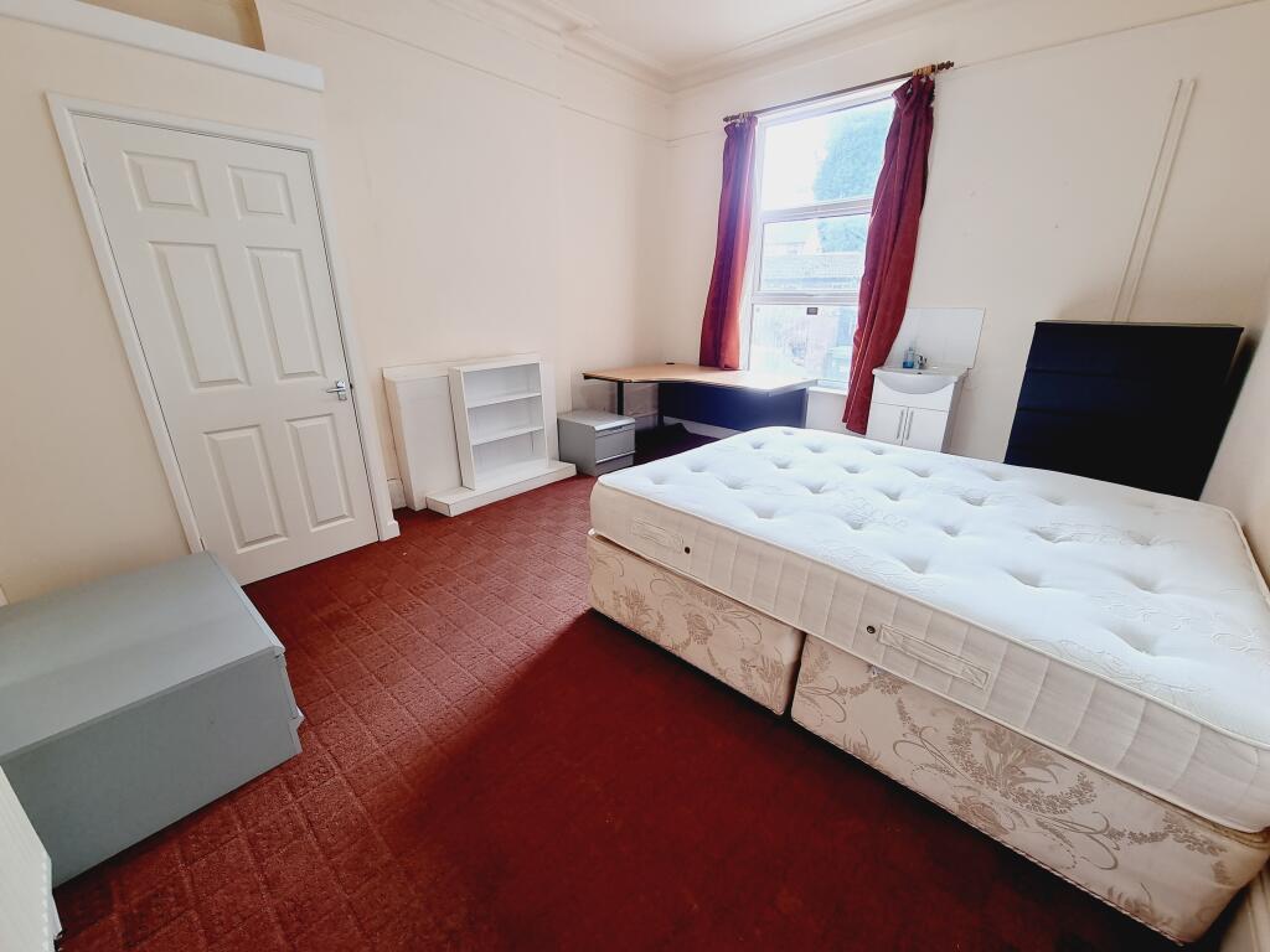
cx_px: 635
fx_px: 477
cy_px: 476
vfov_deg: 89.9
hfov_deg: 106.2
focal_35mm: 13
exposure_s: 1/50
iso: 80
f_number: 2.2
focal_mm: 2.2
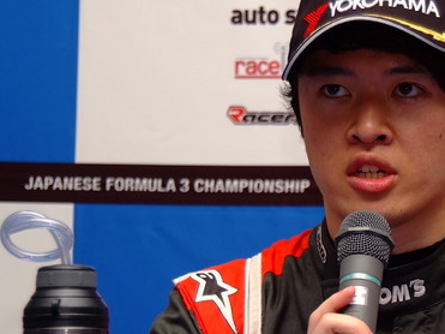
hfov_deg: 9.3
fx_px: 2712
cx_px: 383
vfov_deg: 7.0
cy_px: 220
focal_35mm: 211
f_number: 5.3
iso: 400
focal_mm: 75
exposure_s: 1/250
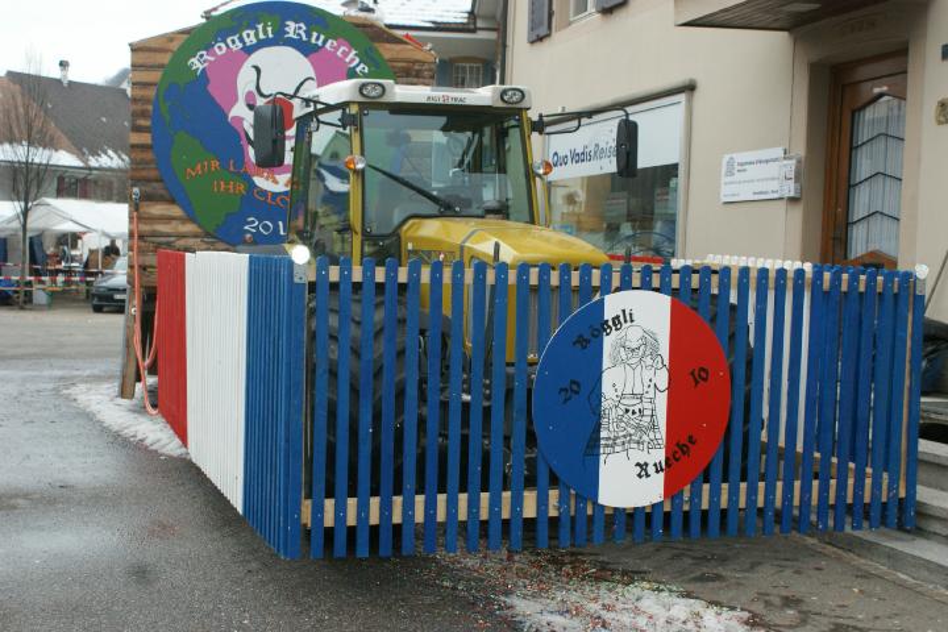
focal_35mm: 45
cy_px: 316
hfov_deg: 43.6
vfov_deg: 29.9
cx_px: 474
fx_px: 1185
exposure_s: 1/80
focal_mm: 30
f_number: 5
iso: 400
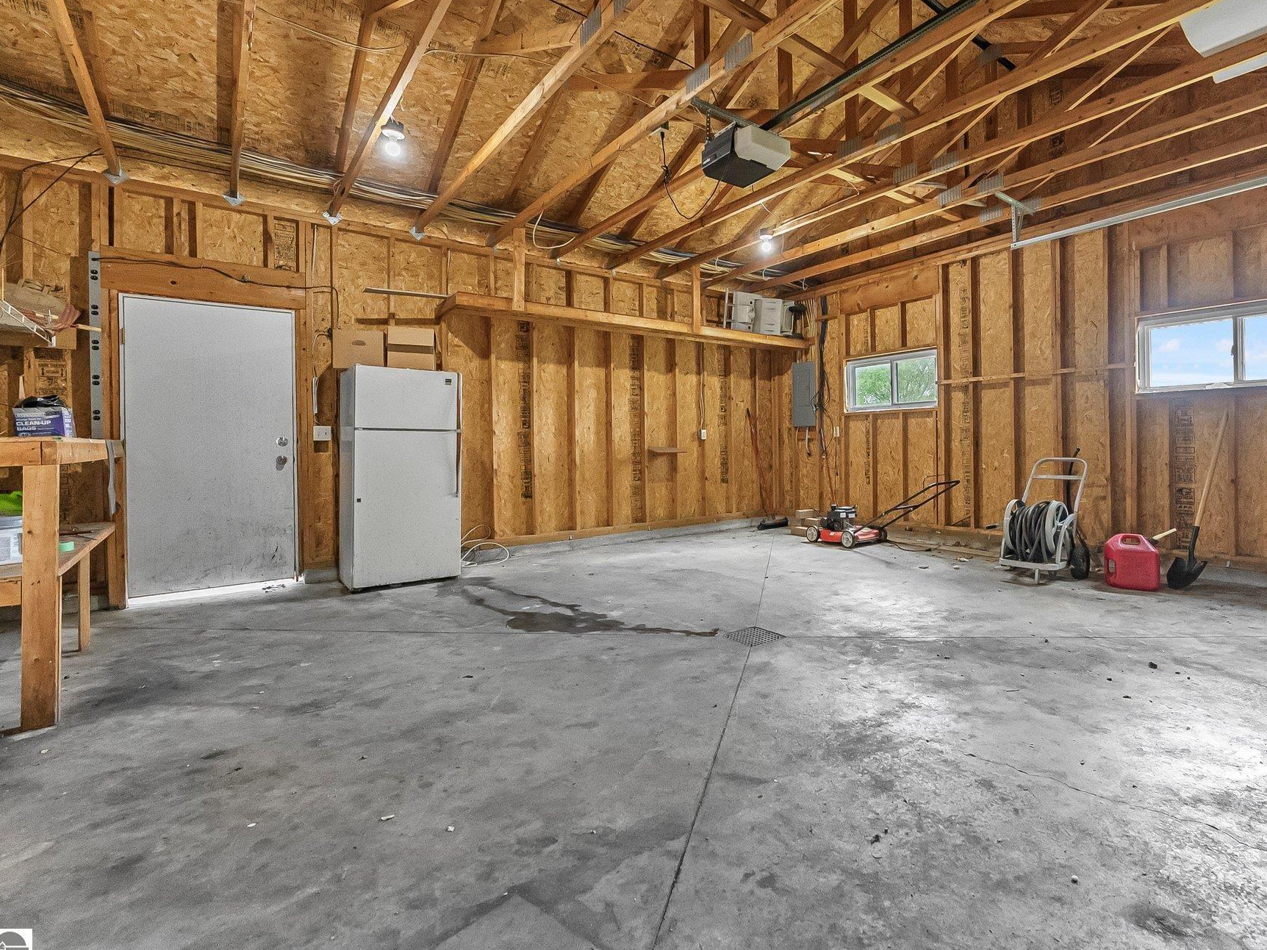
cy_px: 470
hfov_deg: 91.3
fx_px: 611
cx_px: 737
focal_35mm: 17
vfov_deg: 75.8
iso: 12800
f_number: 5
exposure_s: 1/200
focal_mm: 14.6
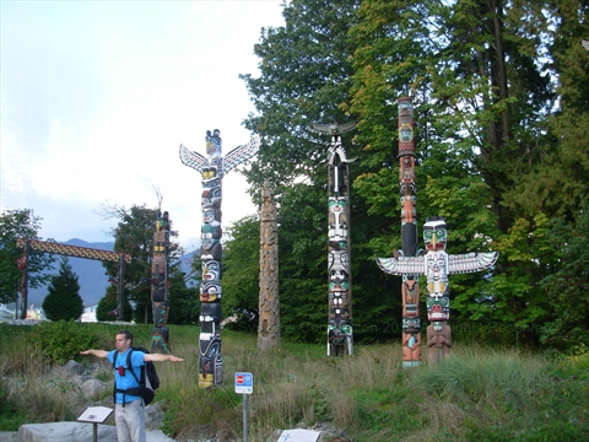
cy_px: 221
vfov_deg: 37.7
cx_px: 294
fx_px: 647
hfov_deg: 49.0
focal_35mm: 38
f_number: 2.9
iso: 50
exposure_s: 1/53.8
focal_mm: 6.3
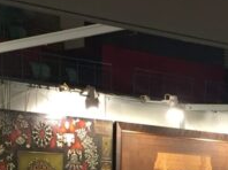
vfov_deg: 9.5
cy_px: 277
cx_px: 93
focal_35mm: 150
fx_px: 987
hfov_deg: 13.2
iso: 125
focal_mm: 4.15
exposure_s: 1/33
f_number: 2.2
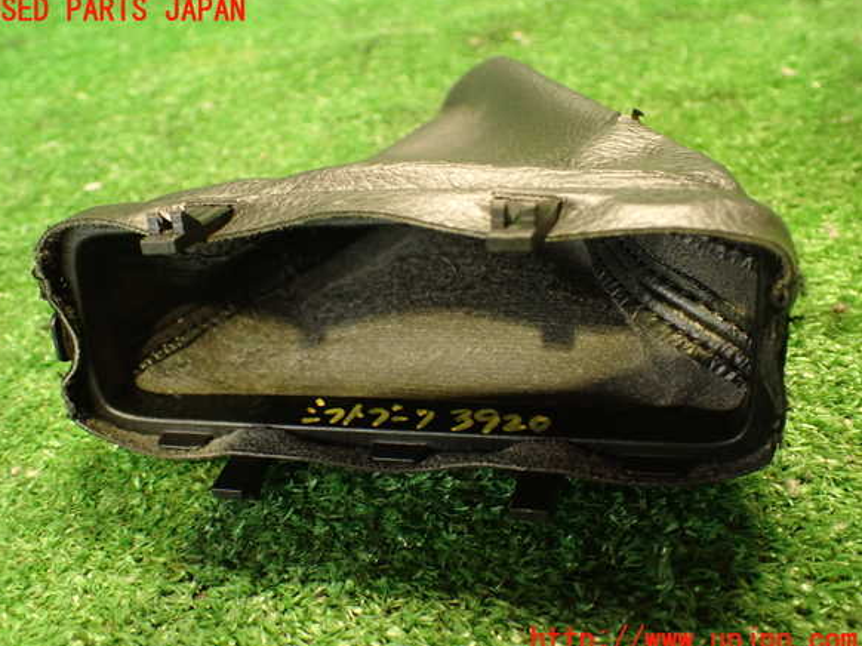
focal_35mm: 33
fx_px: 821
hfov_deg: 55.4
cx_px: 421
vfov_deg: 42.9
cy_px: 326
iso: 800
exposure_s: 1/25
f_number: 2.4
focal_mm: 5.79
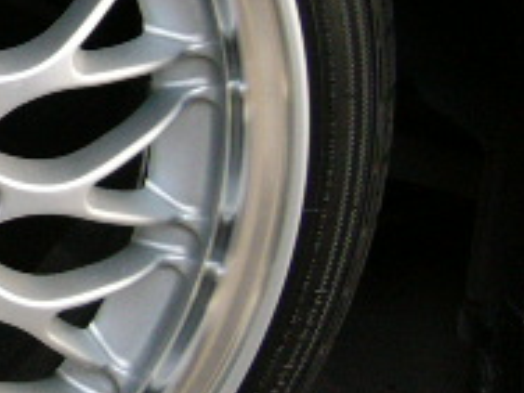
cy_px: 81
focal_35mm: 119
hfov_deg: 15.3
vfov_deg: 12.4
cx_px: -251
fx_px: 1801
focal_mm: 5.8
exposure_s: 1/50
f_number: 2.8
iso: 100
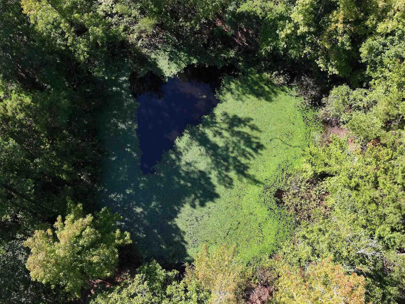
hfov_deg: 55.3
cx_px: 184
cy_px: 131
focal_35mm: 33
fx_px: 386
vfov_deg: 42.8
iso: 100
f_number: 2.8
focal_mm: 12.29
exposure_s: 1/800
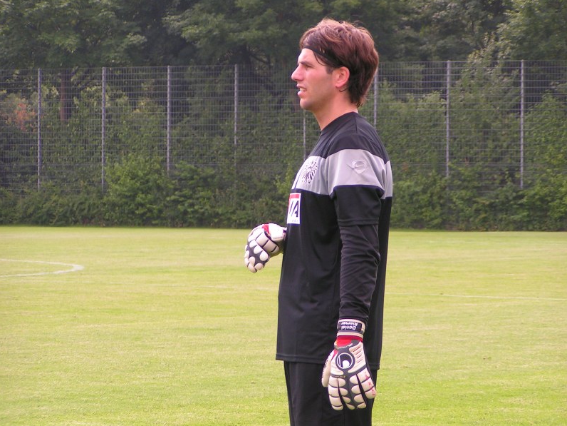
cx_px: 283
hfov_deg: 10.5
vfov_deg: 7.9
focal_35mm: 189
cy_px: 213
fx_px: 3096
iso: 50
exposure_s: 1/320
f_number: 3.5
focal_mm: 28.8
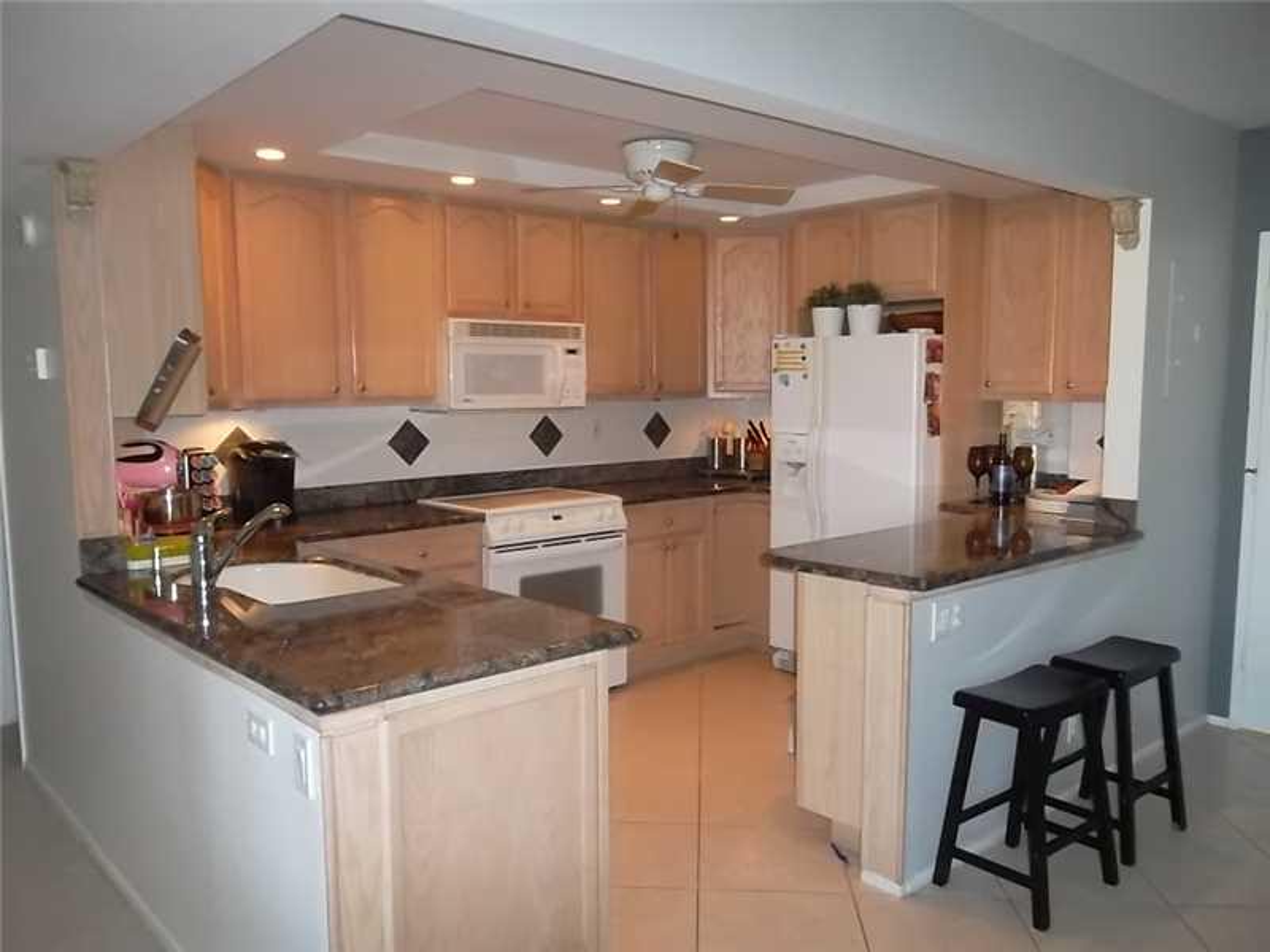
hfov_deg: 65.3
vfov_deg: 51.4
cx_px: 635
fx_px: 991
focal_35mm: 27
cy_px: 476
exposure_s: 1/45
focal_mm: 4.9
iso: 400
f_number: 3.5
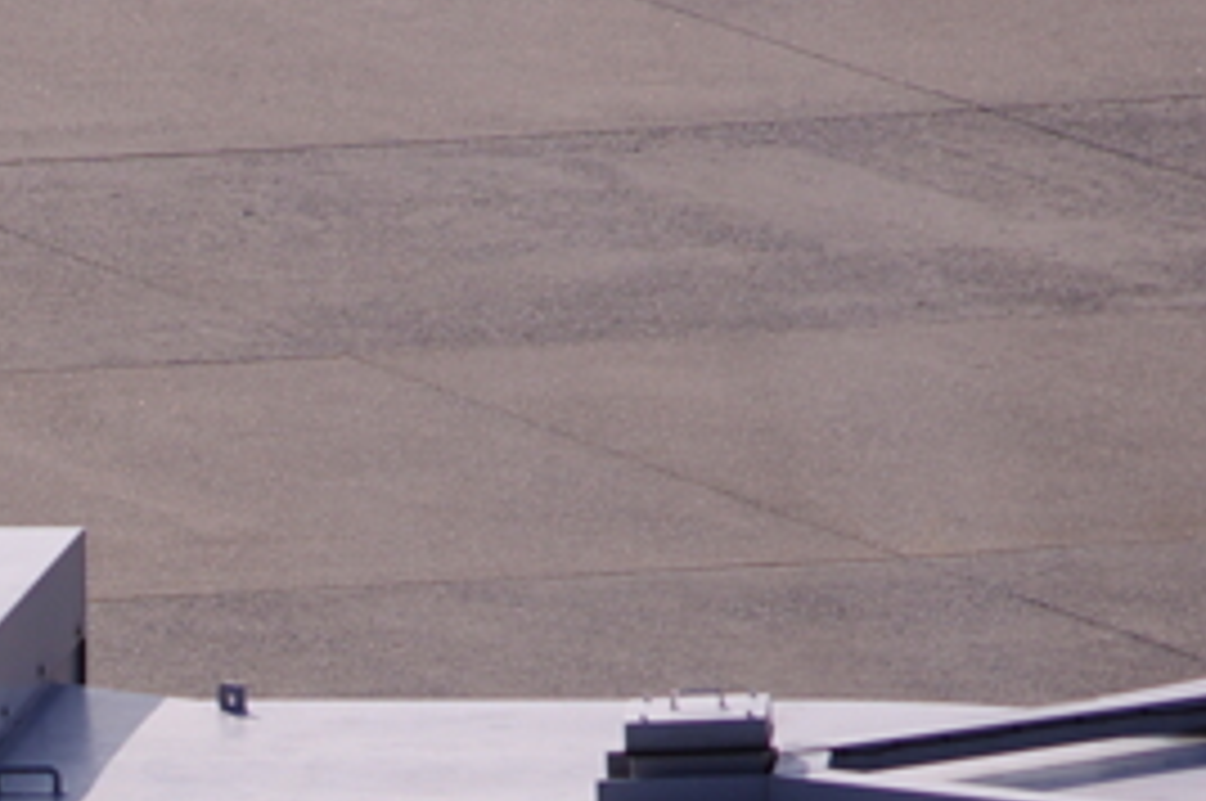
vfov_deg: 1.8
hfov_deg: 2.7
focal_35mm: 773
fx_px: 25864
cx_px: -954
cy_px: 1408
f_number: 7.1
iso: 200
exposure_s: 1/1000
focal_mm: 135
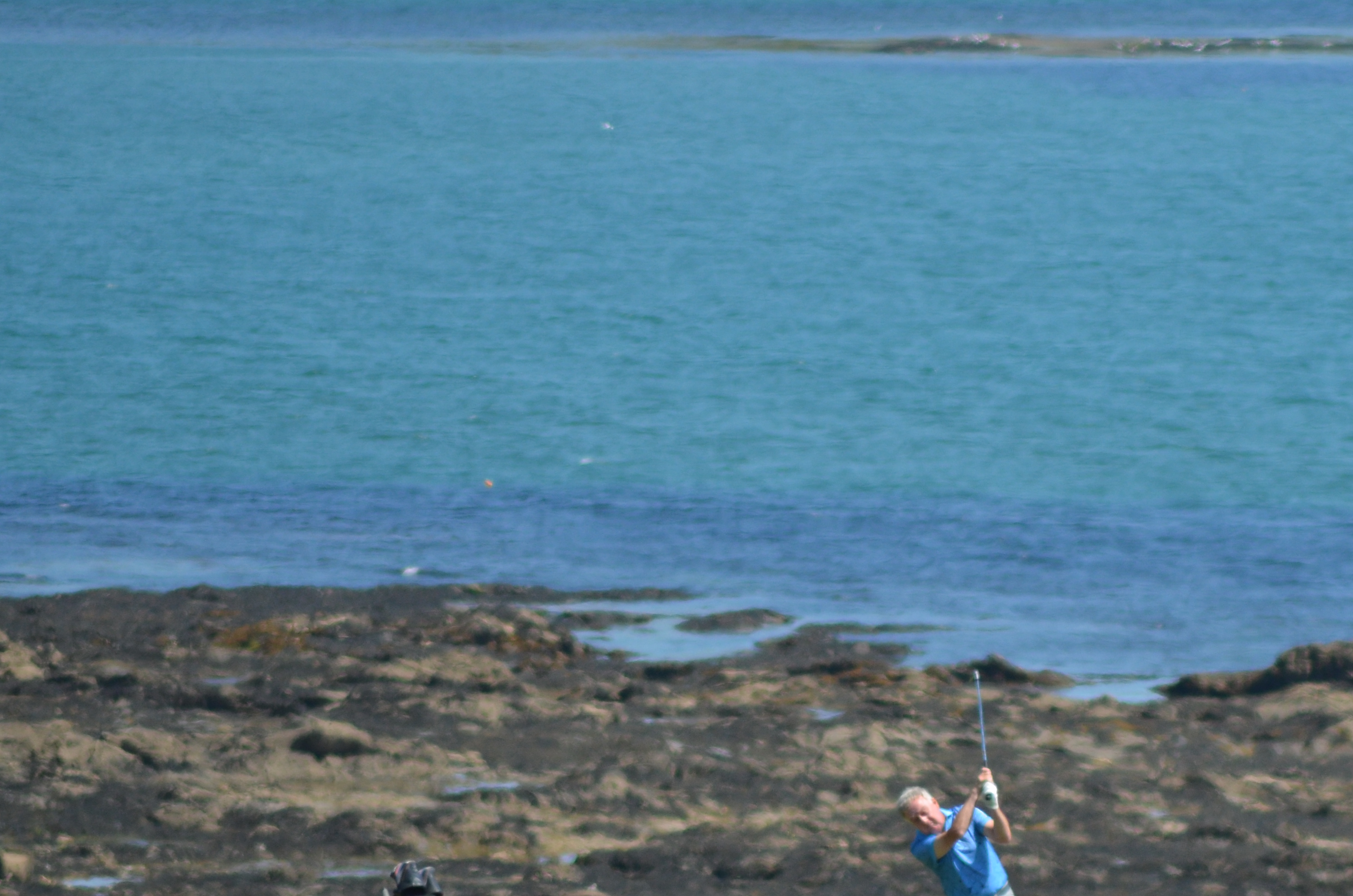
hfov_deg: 3.2
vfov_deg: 2.1
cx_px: 1068
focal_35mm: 652
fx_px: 24451
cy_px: 710
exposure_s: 1/2000
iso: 360
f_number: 5.6
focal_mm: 260
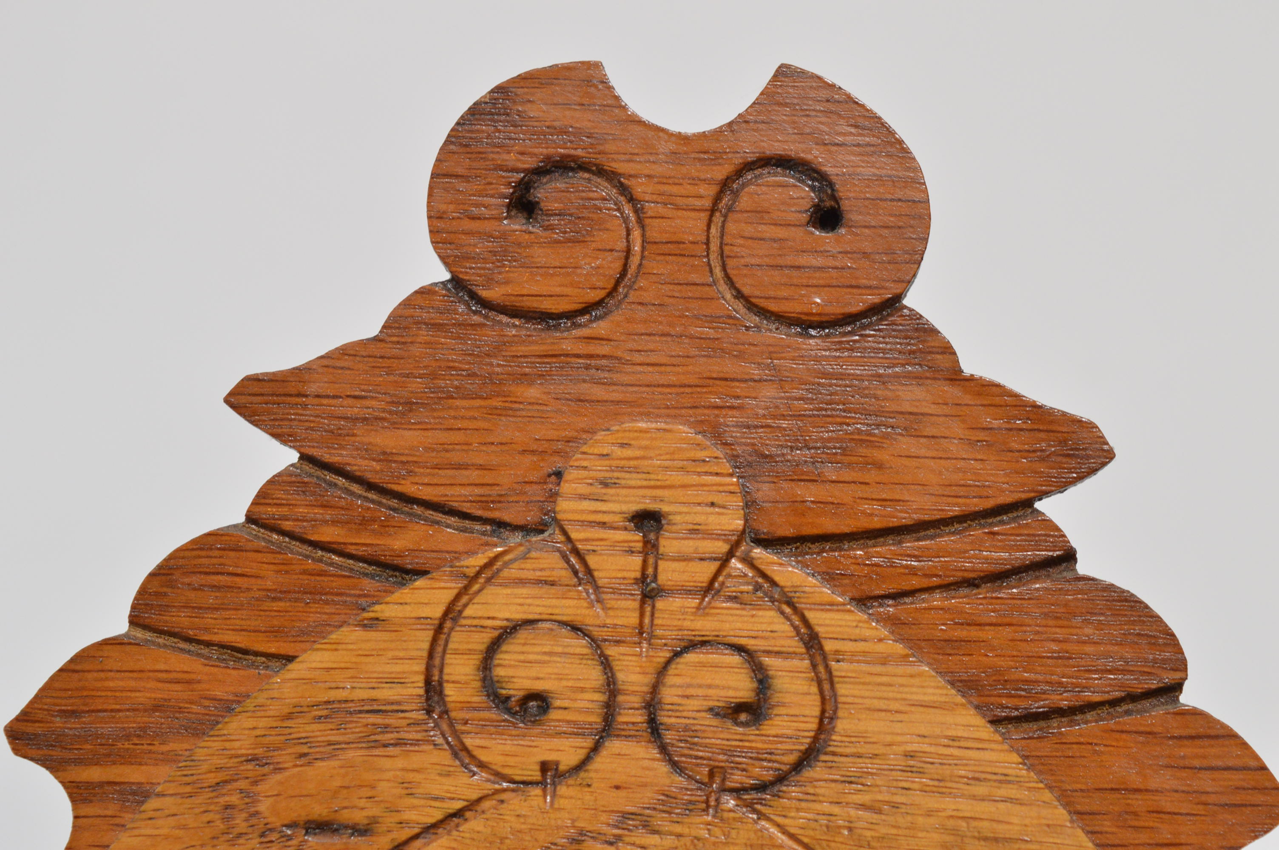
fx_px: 2928
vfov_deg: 16.5
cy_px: 425
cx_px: 640
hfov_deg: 24.6
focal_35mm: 82
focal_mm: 55
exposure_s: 1/80
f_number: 9
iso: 800
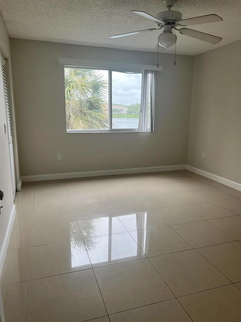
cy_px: 161
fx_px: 241
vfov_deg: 67.3
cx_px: 120
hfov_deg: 53.1
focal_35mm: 26
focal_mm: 5.7
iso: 40
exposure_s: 1/167
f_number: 1.5
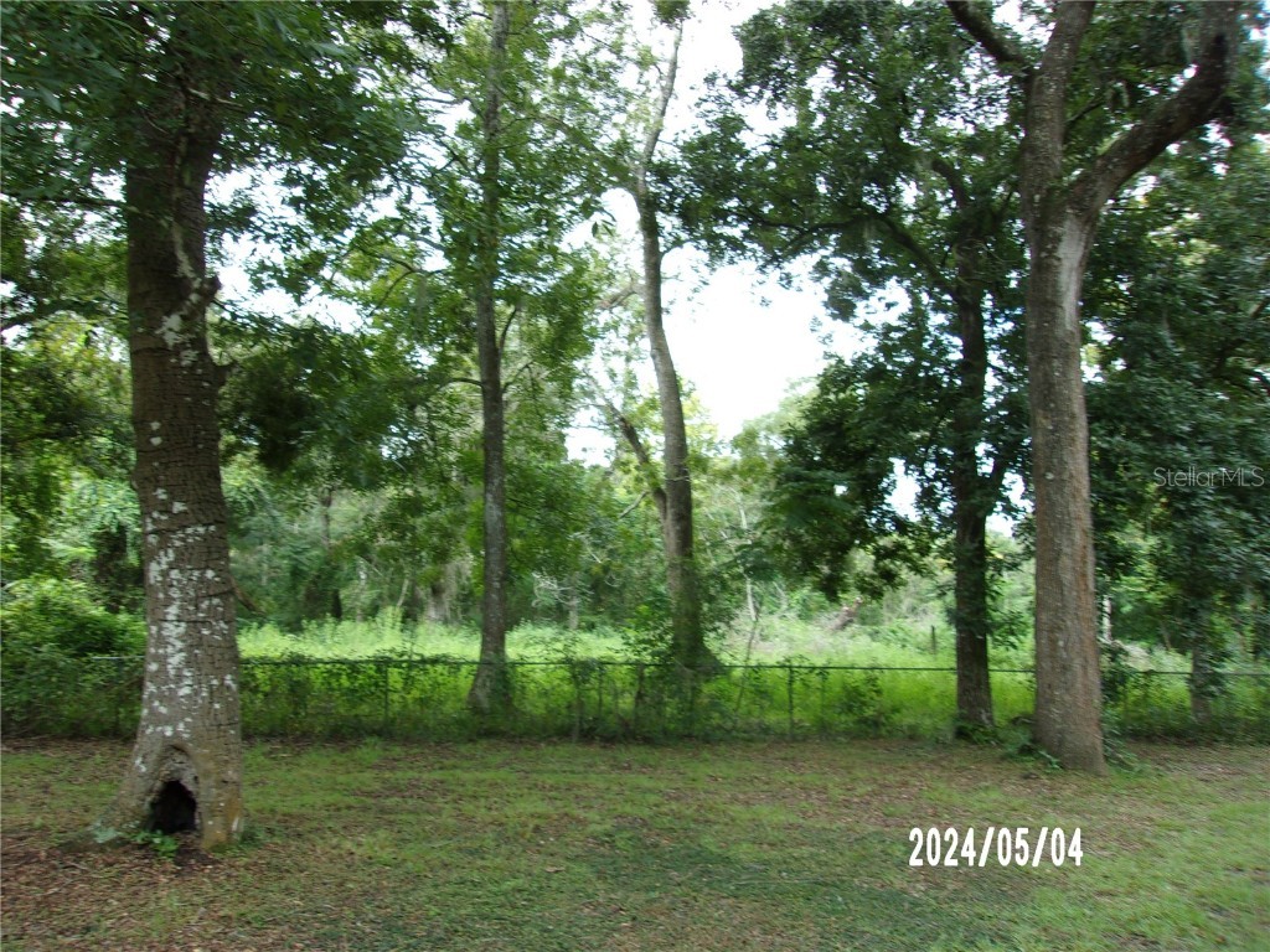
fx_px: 991
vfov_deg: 51.4
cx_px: 635
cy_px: 476
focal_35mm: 27
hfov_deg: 65.3
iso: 80
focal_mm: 4.9
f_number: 3
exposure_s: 1/125
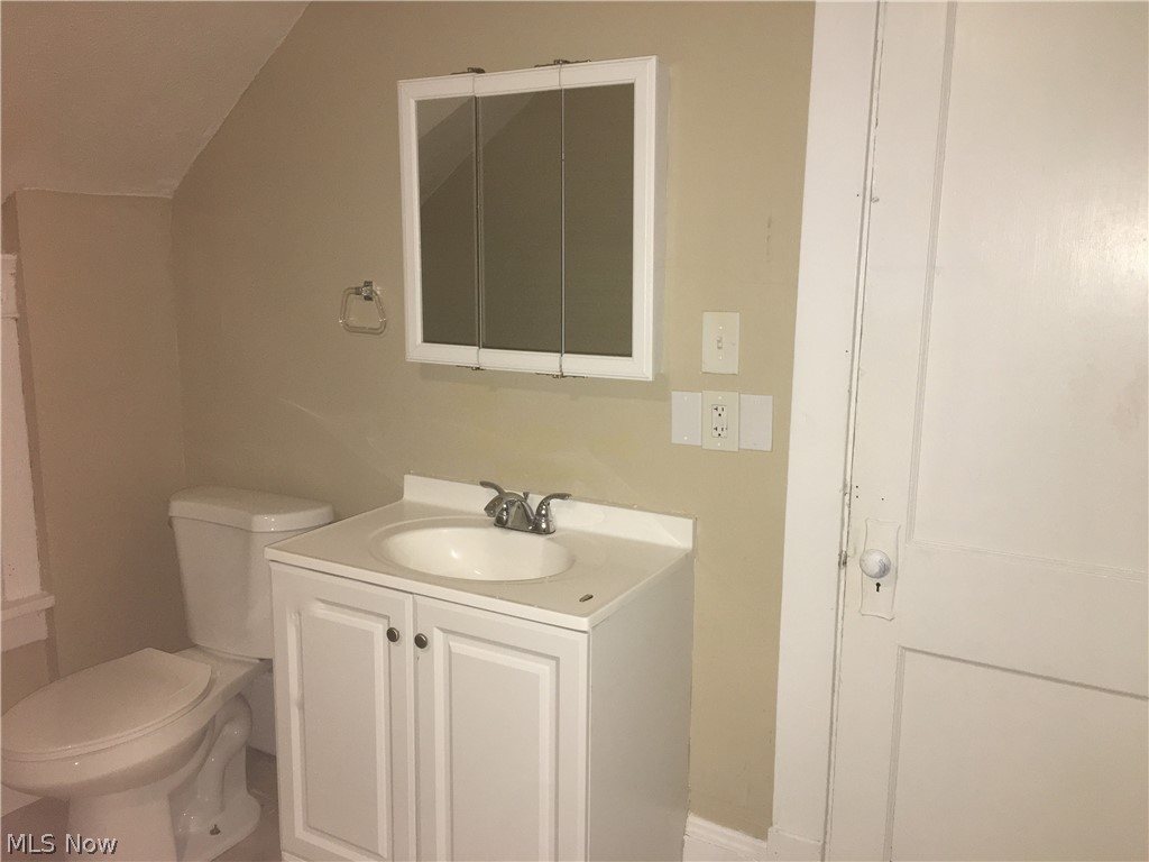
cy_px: 431
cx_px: 574
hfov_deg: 61.7
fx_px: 963
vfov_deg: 48.2
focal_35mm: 29
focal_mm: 4.15
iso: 100
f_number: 2.2
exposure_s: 1/16
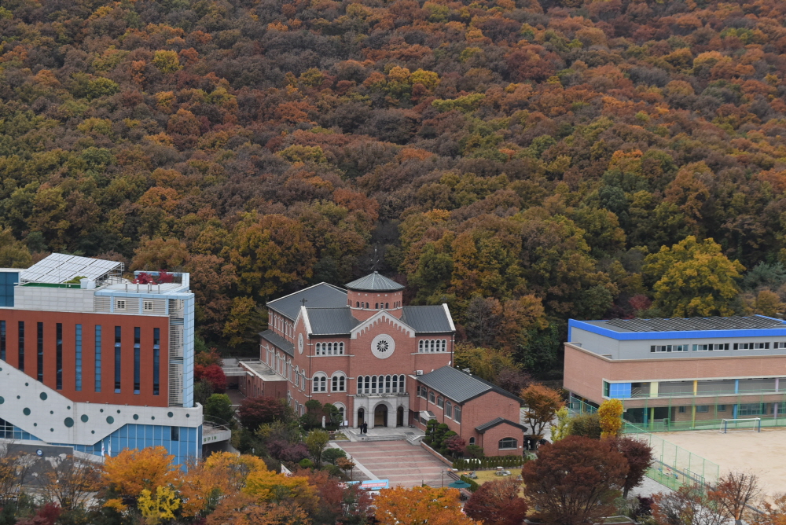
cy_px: 262
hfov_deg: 24.6
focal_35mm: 82
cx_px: 393
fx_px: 1802
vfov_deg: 16.6
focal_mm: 55
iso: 400
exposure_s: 1/250
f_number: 8
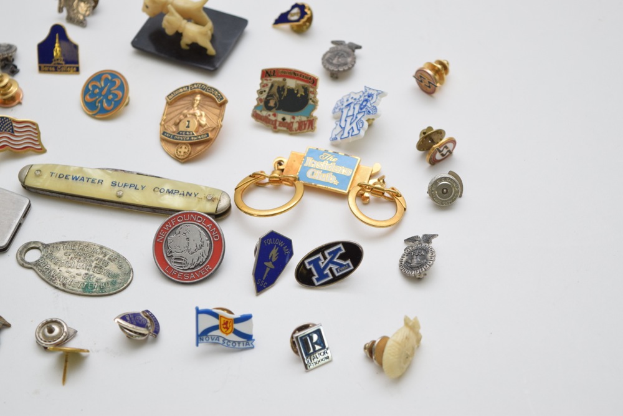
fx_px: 1428
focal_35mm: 82
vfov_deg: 16.6
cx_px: 312
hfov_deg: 24.6
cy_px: 208
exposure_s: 1/100
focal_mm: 55
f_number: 5.6
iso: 800
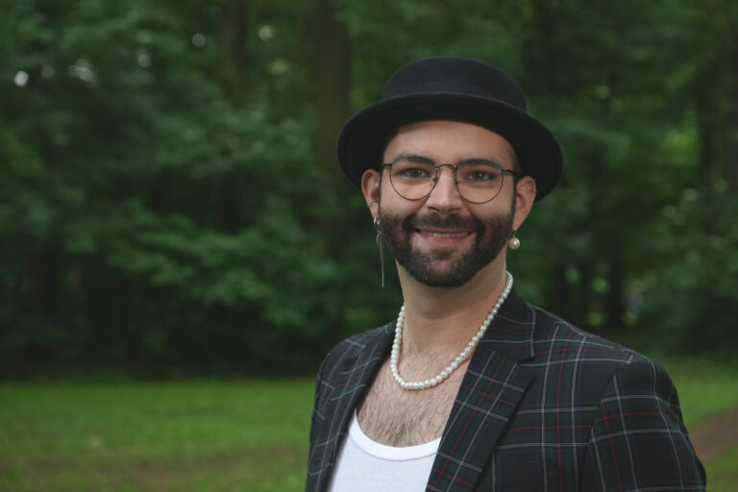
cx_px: 369
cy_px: 246
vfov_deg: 15.4
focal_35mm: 88
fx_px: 1814
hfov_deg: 23.0
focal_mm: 59
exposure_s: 1/50
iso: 800
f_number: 4
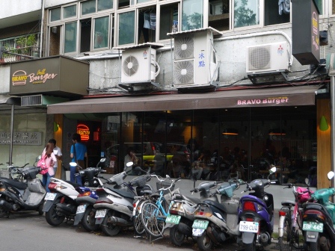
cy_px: 126
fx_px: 368
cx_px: 168
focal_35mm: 38
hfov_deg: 49.0
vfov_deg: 37.7
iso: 160
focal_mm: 19
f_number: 5
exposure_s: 1/100
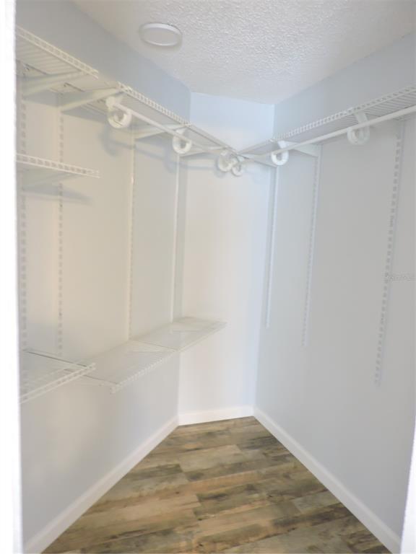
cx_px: 208
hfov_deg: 56.8
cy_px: 277
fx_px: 385
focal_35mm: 24
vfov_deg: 71.6
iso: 720
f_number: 3
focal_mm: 4.3
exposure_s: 1/8
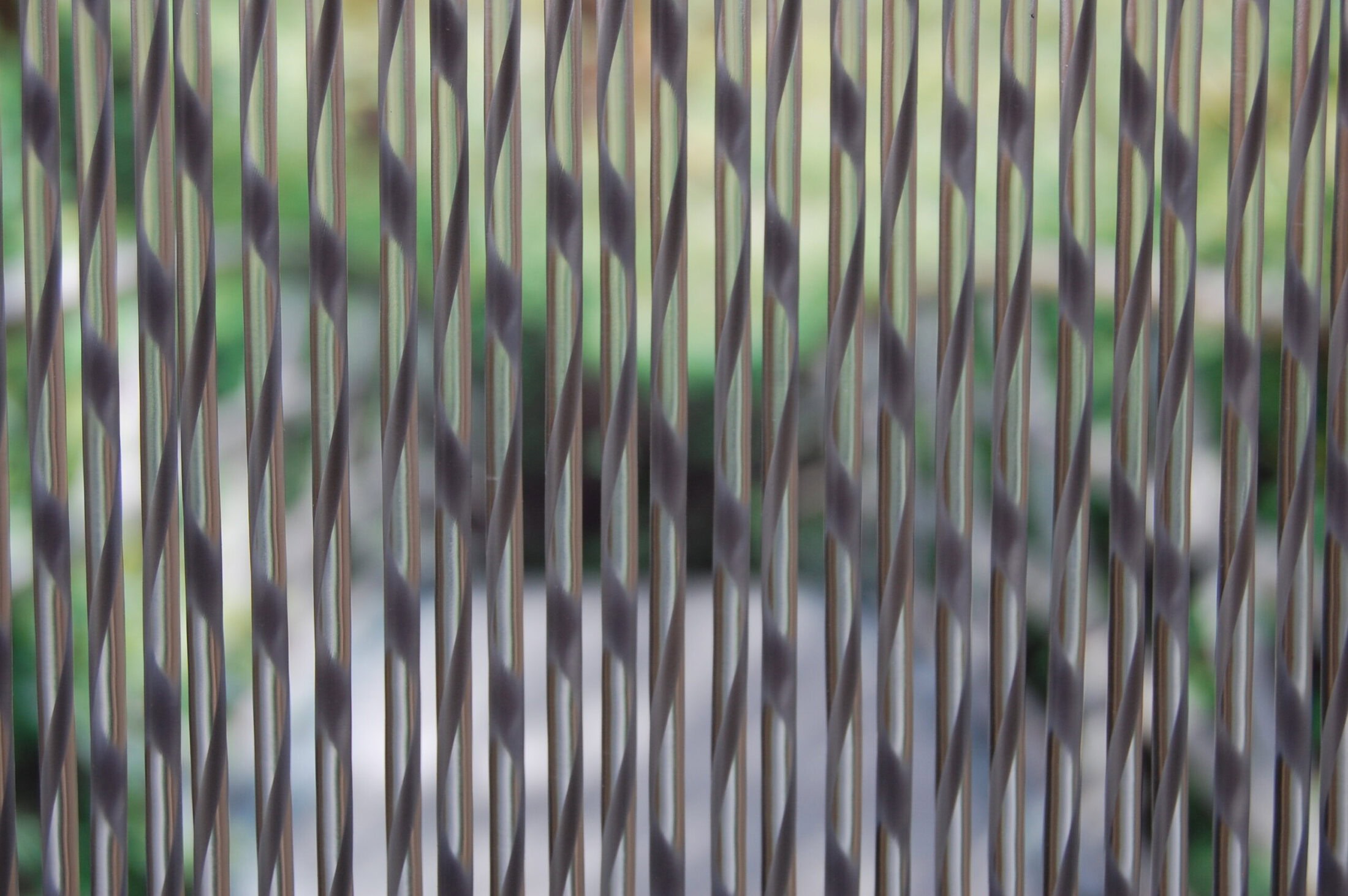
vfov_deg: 18.2
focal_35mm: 75
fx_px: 2806
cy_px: 448
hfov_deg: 27.0
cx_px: 674
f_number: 8
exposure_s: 1/250
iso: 200
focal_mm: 50
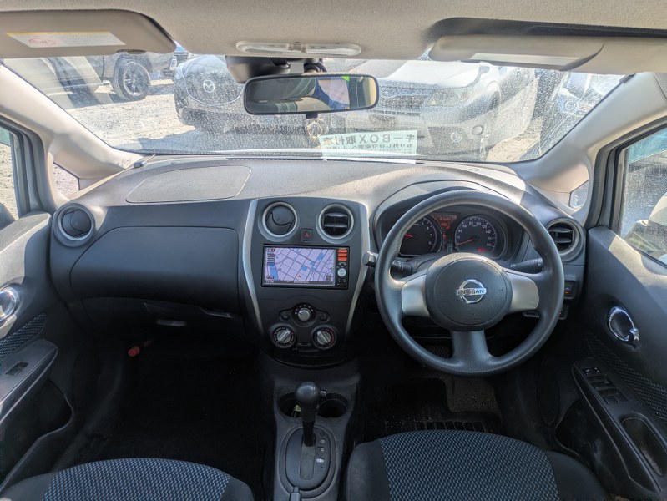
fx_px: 482
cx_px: 334
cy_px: 250
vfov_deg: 54.9
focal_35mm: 25
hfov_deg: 69.4
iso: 44
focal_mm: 5.43
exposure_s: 1/836
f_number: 1.89
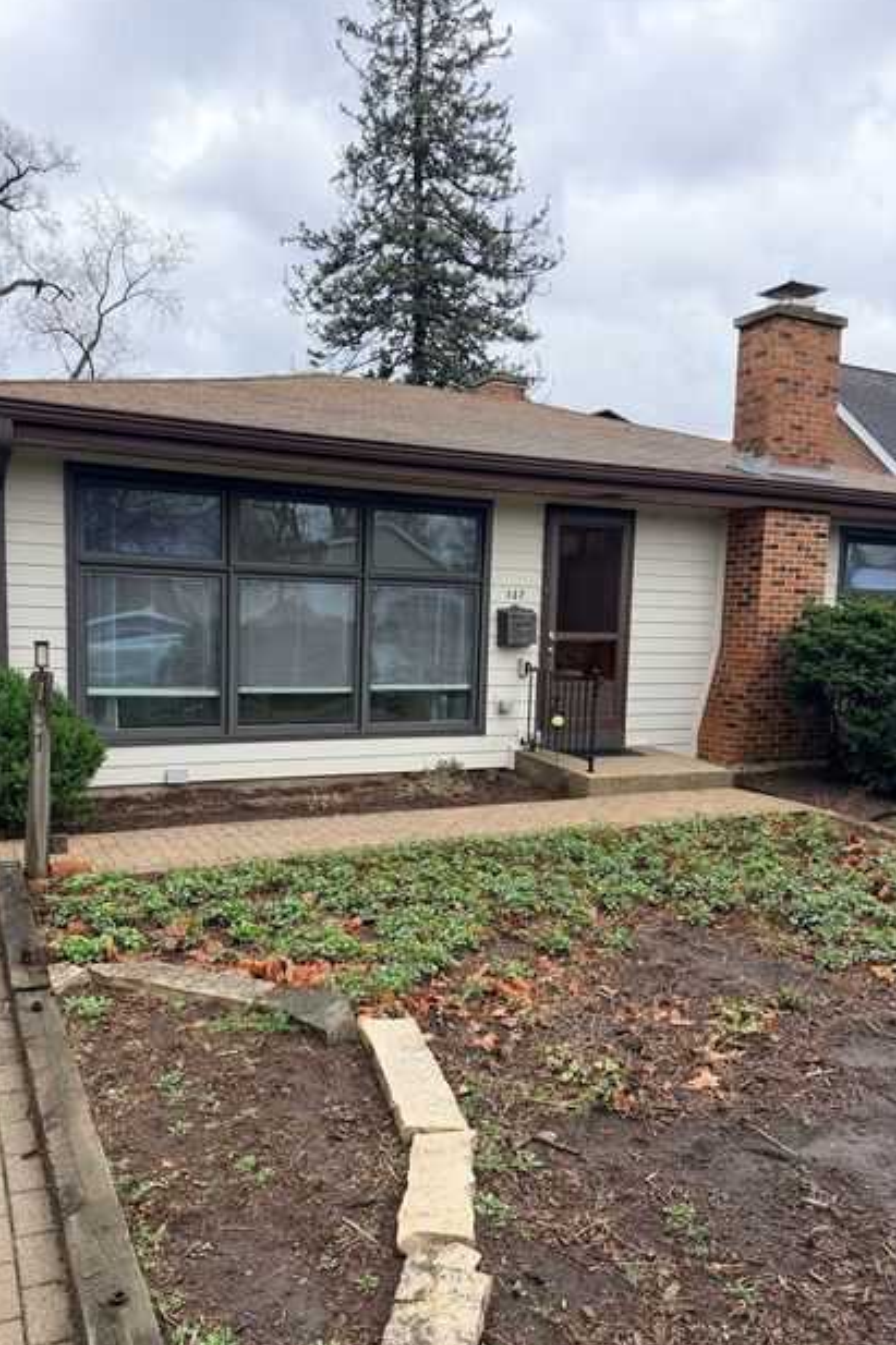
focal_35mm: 27
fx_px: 1008
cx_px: 416
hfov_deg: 47.9
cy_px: 712
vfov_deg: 67.3
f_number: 1.78
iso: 100
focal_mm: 6.76
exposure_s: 1/1855
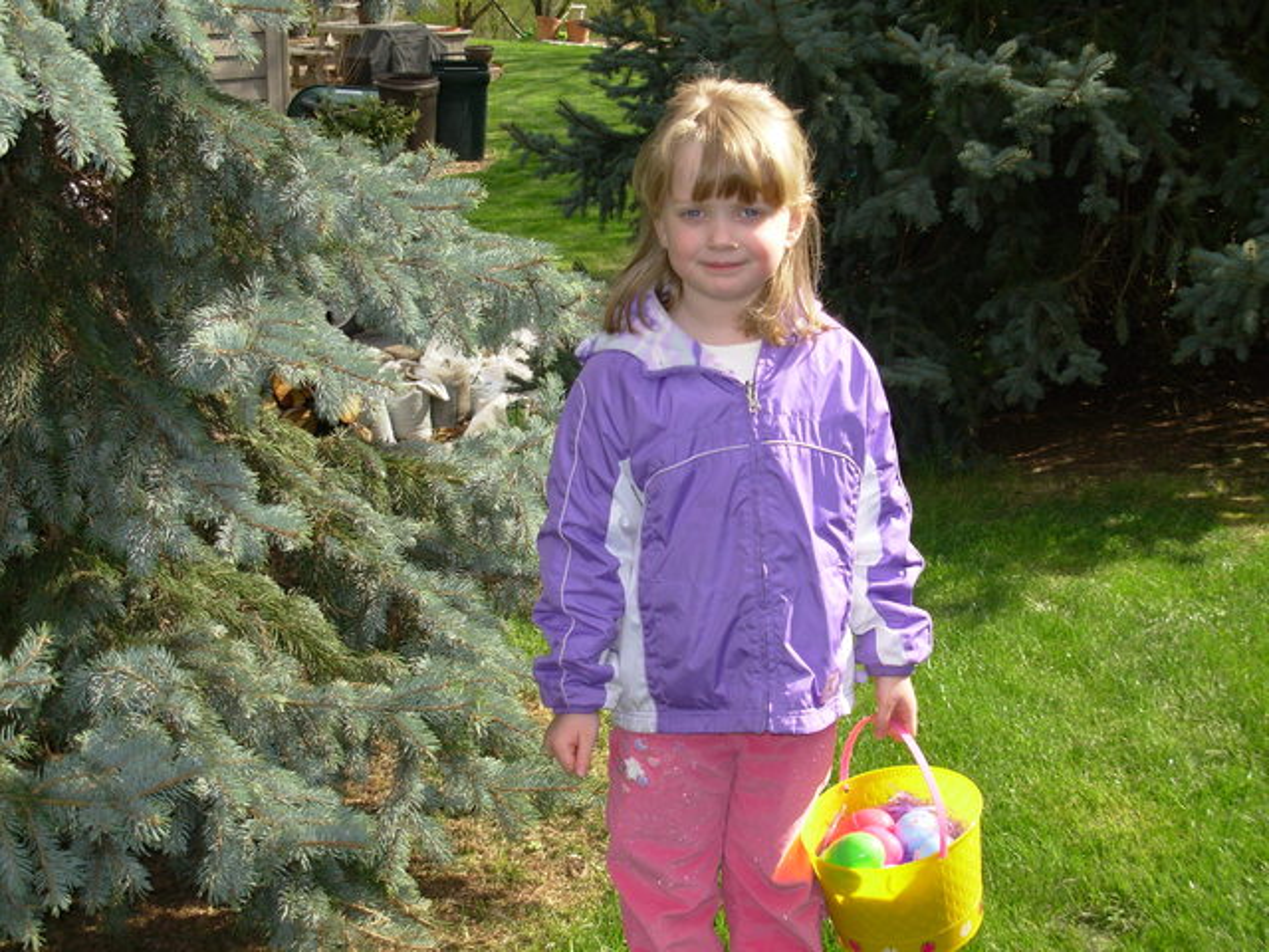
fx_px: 2126
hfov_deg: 33.2
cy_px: 476
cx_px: 634
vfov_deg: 25.2
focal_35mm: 58
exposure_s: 1/527
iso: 50
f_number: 3.3
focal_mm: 9.5
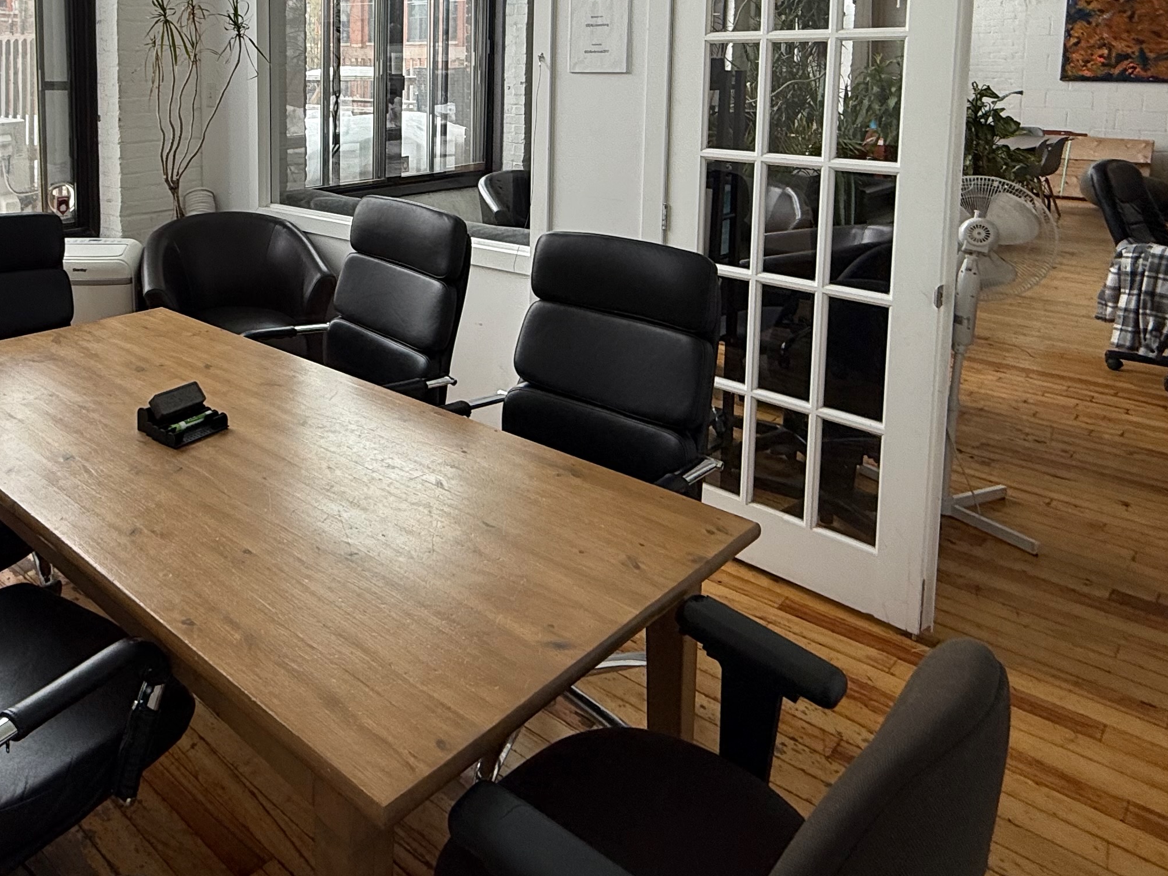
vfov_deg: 46.6
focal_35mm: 28
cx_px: 312
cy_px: 150
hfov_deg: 60.4
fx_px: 945
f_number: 2.2
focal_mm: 2.22
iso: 64
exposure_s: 1/284
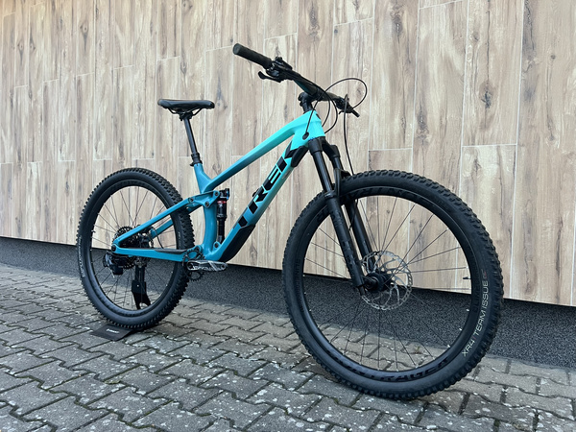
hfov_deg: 67.3
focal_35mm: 26
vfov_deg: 53.1
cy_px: 216
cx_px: 288
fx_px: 433
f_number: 1.5
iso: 250
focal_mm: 5.7
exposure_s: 1/60
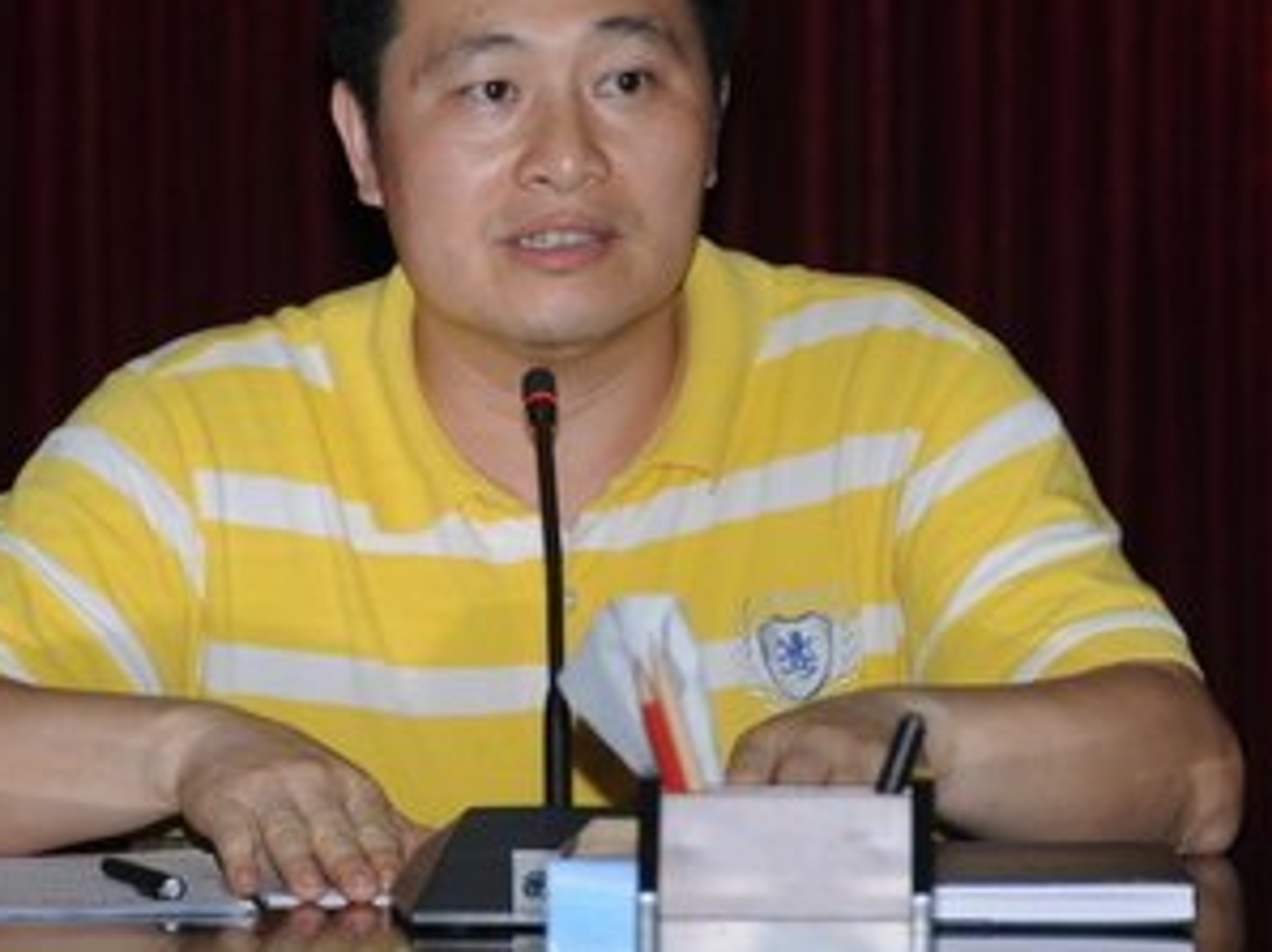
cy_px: 316
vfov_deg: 3.6
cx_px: 598
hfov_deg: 4.8
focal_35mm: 411
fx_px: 15090
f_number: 5.6
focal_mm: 170
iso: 250
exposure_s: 1/60
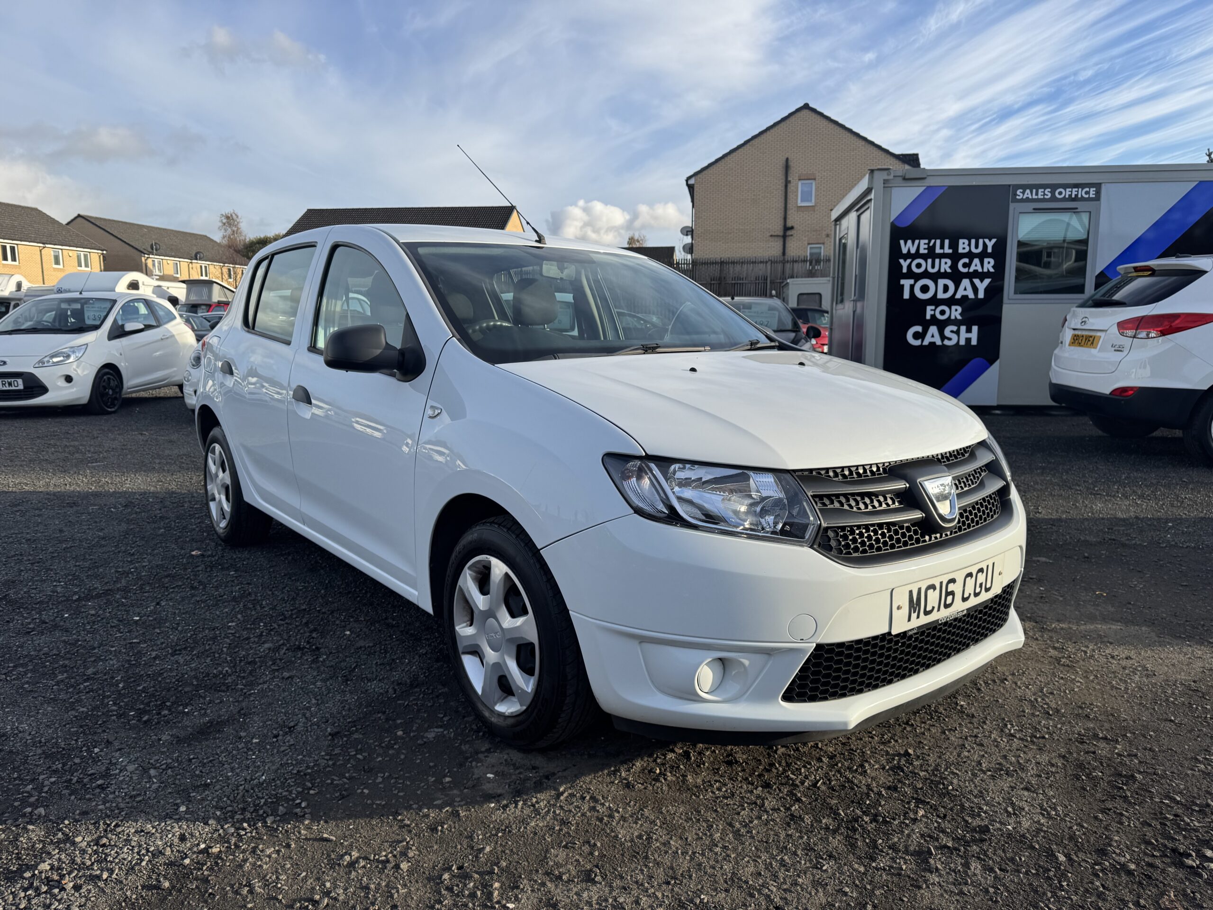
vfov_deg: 56.8
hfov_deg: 71.6
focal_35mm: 24
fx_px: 841
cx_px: 606
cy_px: 455
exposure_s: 1/2415
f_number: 1.78
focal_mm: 6.76
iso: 80
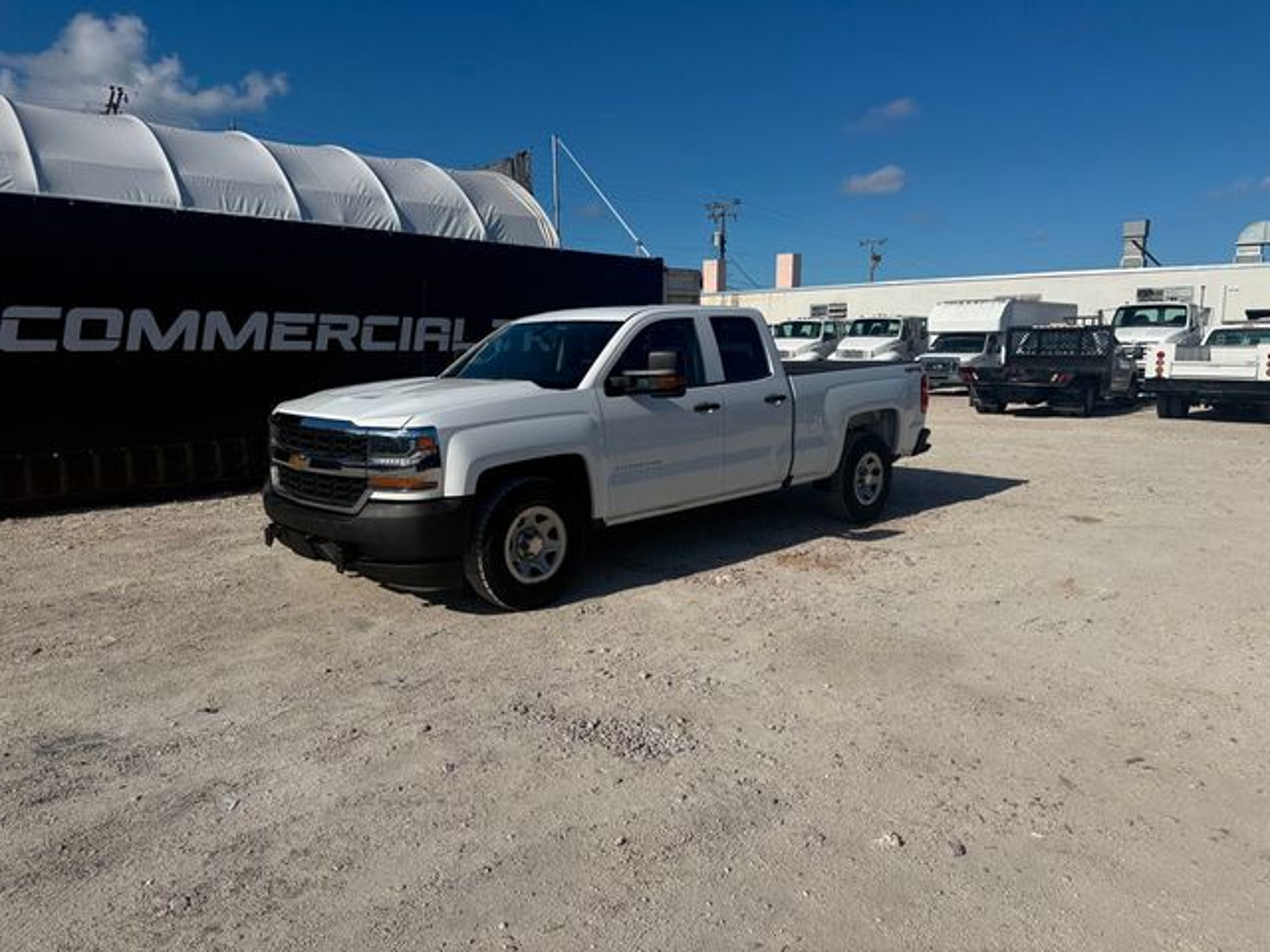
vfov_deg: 56.8
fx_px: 881
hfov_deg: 71.6
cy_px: 476
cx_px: 635
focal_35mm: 24
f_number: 1.78
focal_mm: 6.76
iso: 80
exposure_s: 1/11905
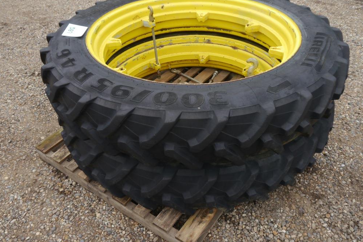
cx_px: 186
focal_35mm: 30
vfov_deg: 43.6
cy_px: 116
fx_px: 303
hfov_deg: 61.9
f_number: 5
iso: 160
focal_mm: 14
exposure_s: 1/200
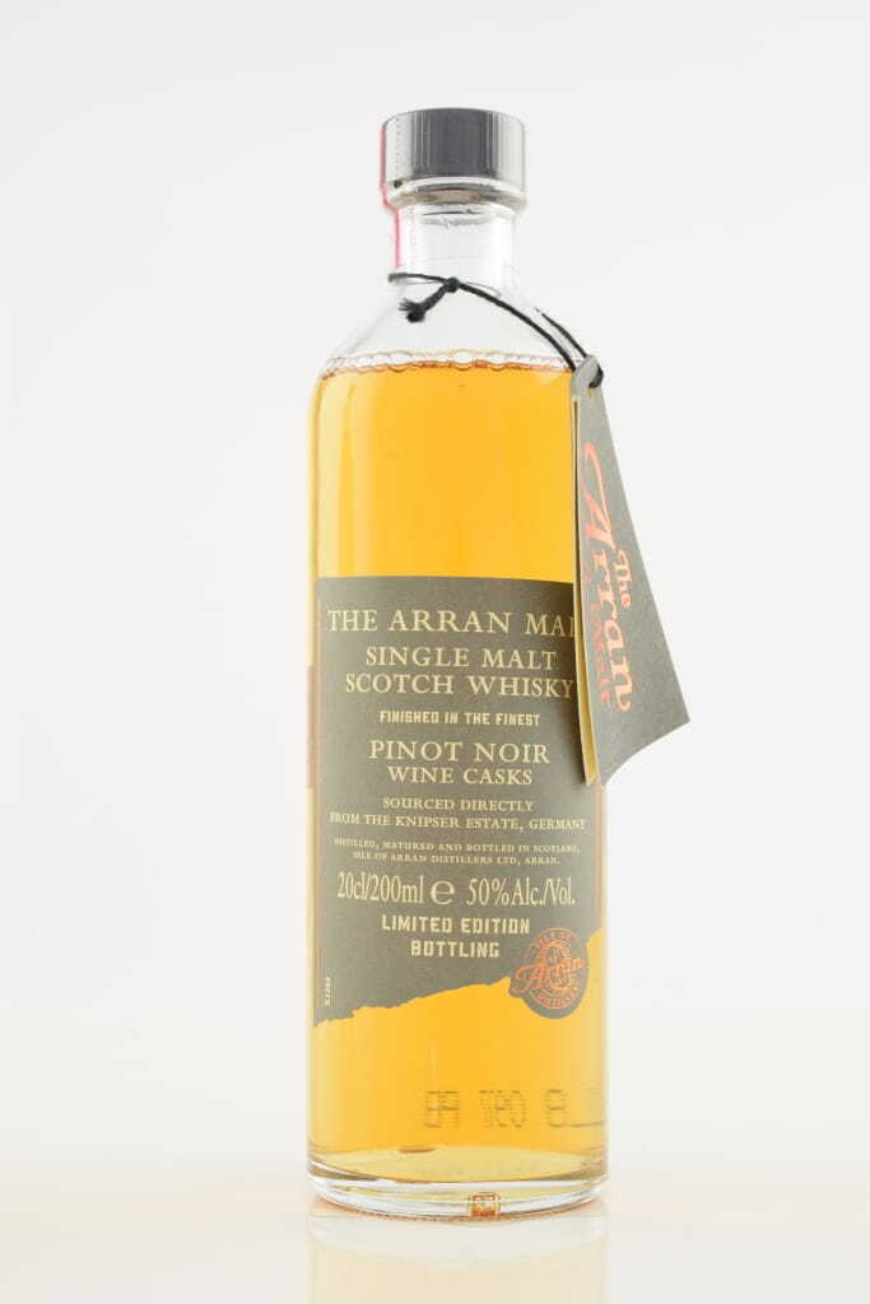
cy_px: 652
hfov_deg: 22.6
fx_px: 2174
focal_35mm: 60
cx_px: 435
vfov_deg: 33.4
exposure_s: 1/10
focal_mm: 40
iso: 100
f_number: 10
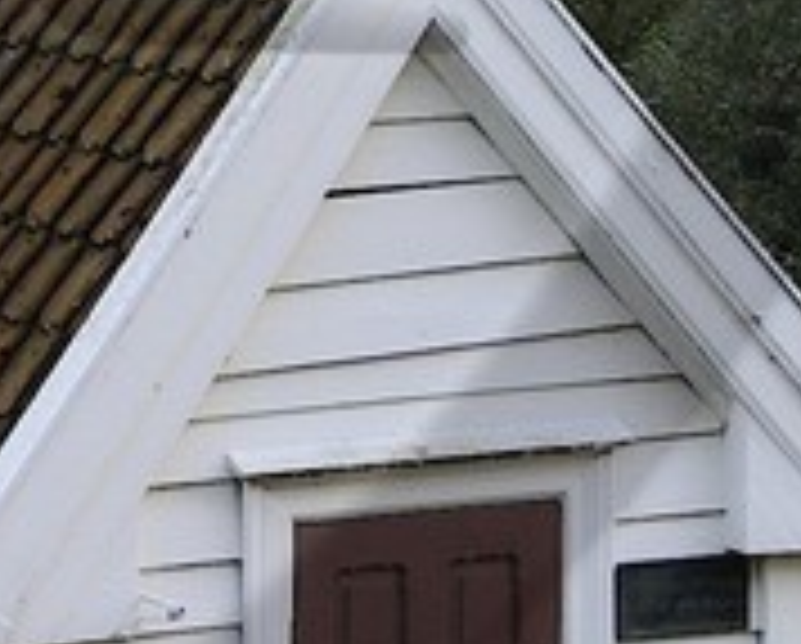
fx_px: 5390
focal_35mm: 227
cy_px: -680
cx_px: -832
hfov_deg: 8.1
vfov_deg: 6.6
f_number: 9
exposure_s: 1/125
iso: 200
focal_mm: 27
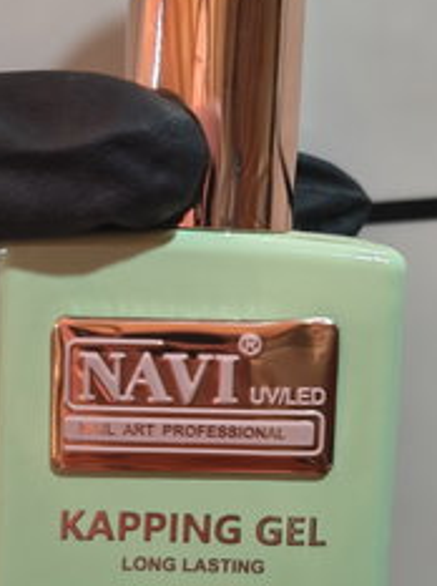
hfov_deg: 26.4
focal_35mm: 55
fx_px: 928
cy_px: 270
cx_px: 271
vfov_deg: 35.0
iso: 721
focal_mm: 5.56
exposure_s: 1/50
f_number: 1.8
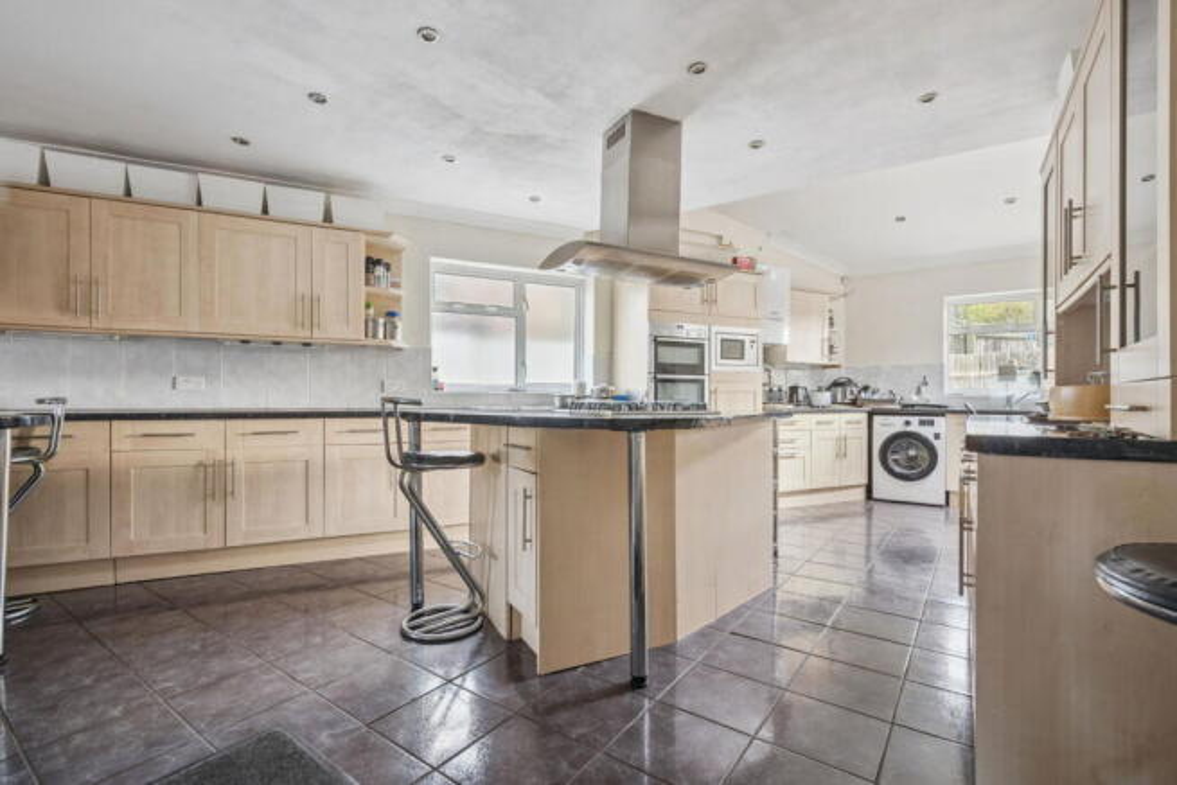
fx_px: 523
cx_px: 588
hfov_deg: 96.7
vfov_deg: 73.8
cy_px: 392
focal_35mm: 16
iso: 320
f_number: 8
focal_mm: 16
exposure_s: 1/5
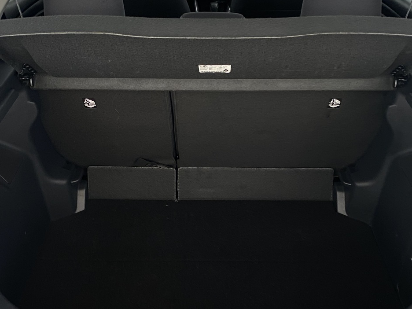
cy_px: 152
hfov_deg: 46.8
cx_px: 216
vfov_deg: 36.0
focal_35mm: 40
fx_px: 476
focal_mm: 4.25
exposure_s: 1/33
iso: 800
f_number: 1.8
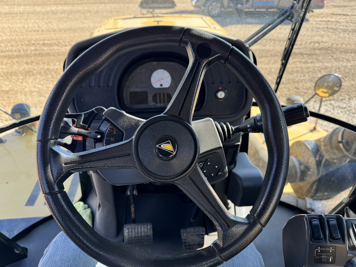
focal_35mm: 24
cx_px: 178
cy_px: 134
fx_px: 247
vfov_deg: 56.8
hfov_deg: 71.6
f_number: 1.78
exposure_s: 1/266
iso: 80
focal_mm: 6.76
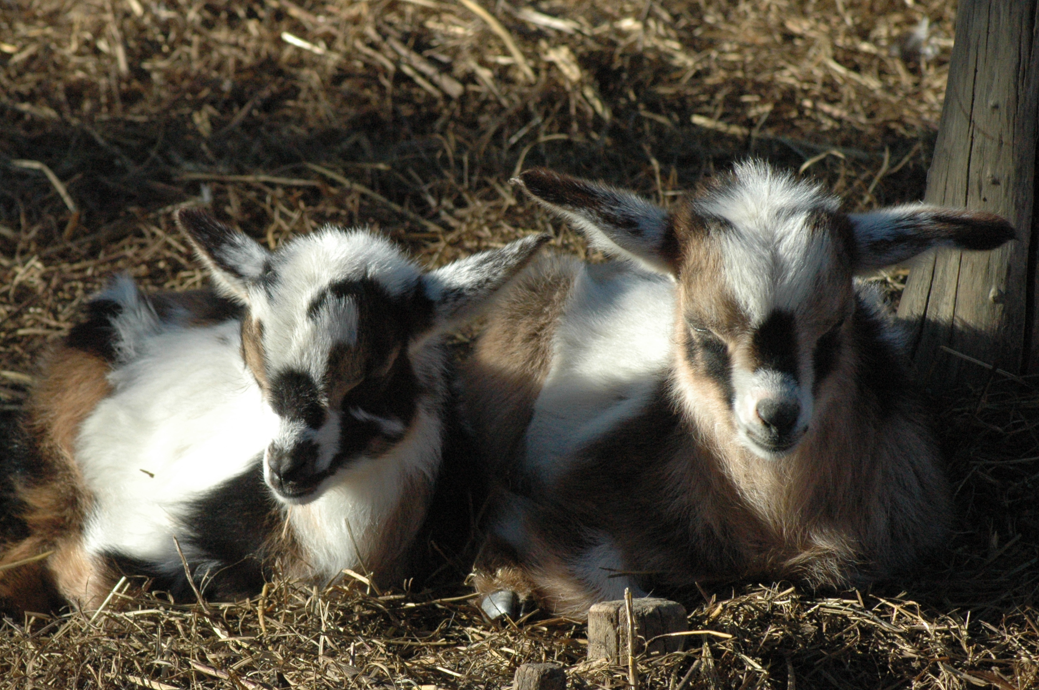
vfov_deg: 5.2
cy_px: 378
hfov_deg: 7.8
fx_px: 7572
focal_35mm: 263
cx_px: 413
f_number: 9
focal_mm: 145
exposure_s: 1/1250
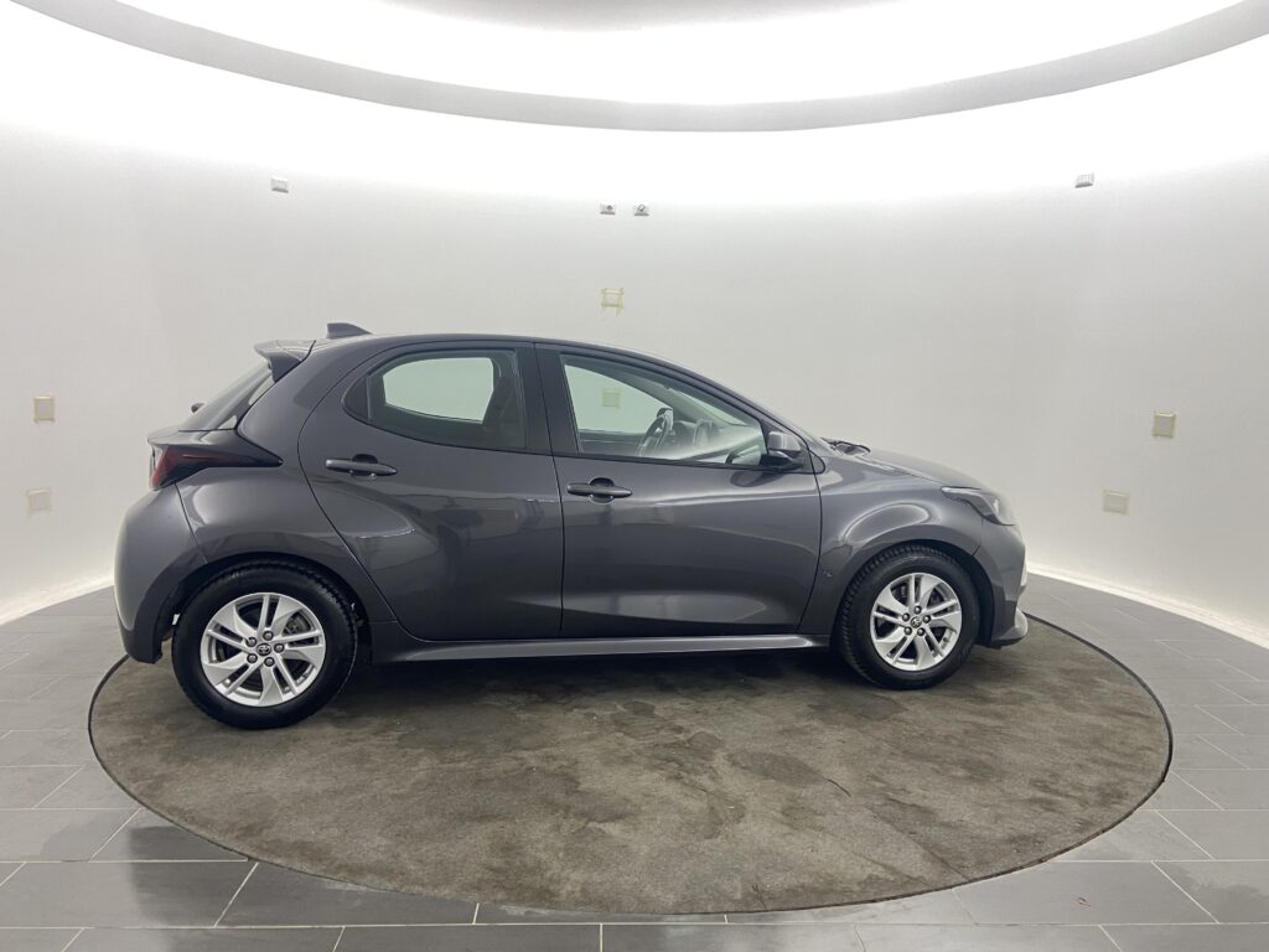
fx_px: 953
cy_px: 476
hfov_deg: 67.3
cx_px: 634
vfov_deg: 53.1
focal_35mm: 26
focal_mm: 4.25
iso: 160
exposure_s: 1/50
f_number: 1.8
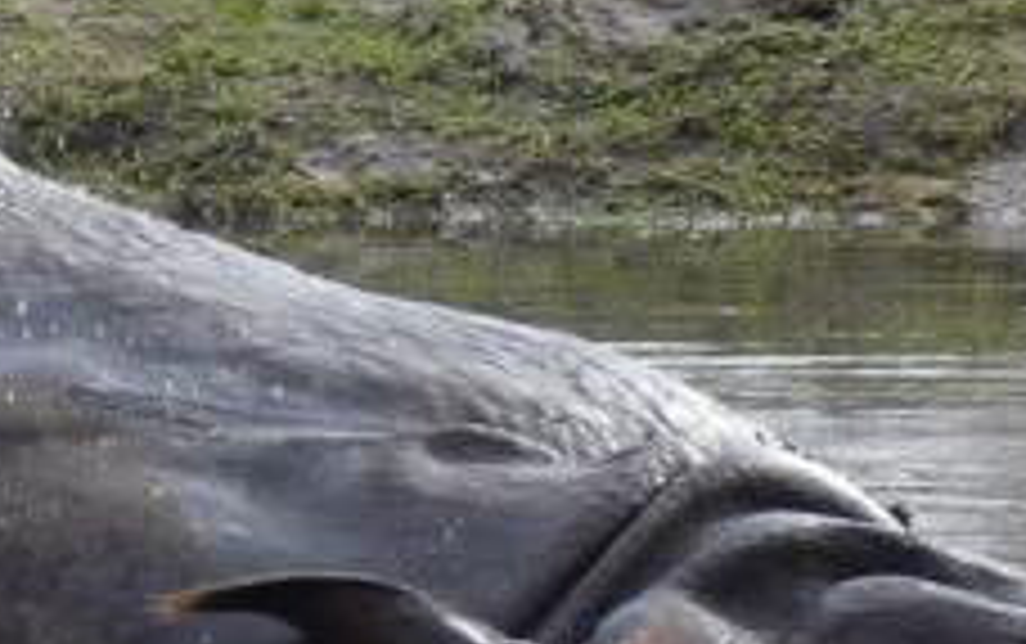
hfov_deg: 2.2
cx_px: -144
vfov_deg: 1.4
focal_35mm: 966
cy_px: 500
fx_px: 27038
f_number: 4
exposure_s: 1/250
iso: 100
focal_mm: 32.7
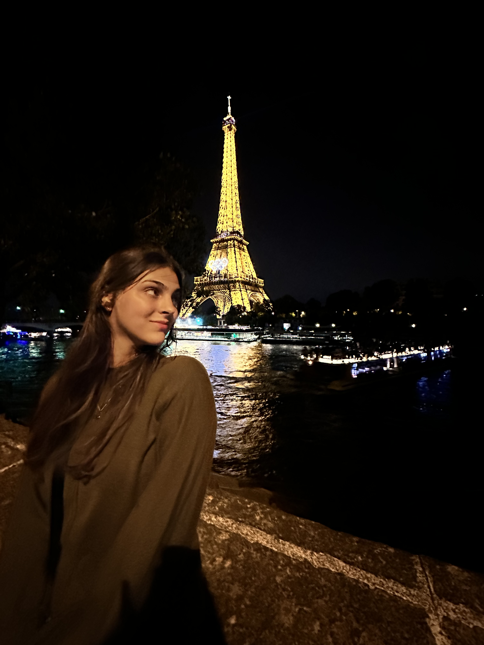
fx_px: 261
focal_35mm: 14
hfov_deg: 85.7
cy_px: 322
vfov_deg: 102.1
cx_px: 242
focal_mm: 2.22
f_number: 2.2
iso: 2000
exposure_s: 1/25
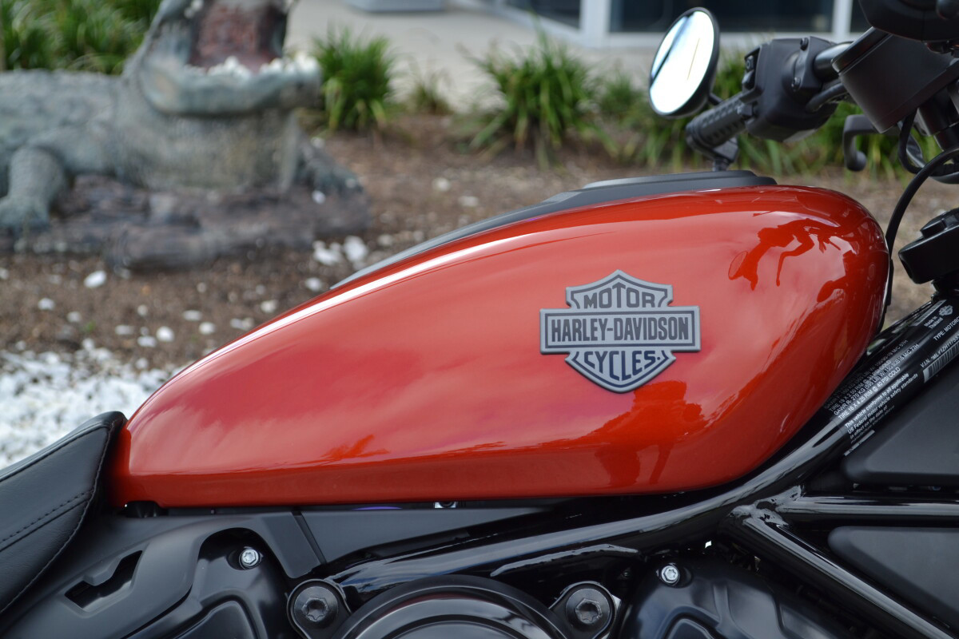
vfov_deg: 18.9
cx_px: 480
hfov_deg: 28.1
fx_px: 1918
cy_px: 320
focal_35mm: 72
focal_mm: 48
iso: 100
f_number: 5.6
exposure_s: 1/125
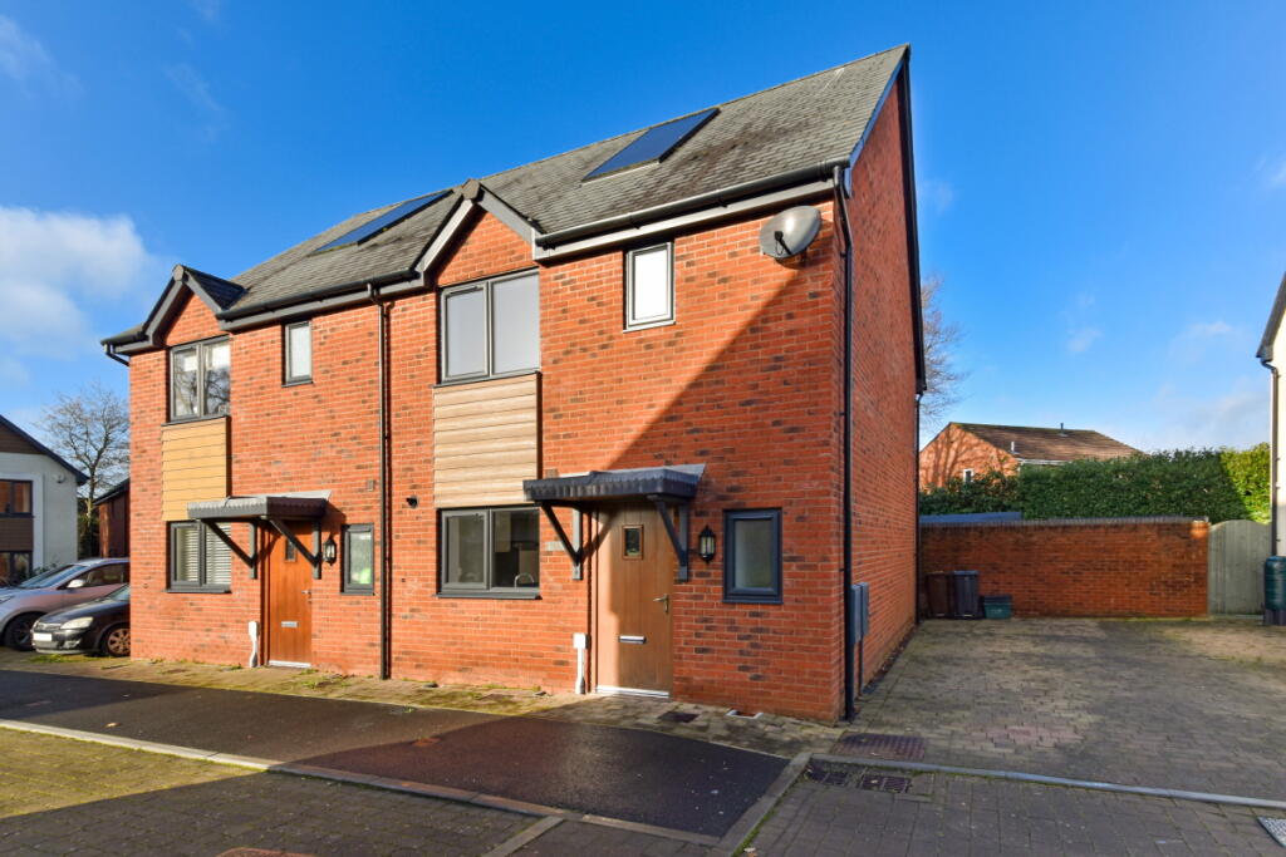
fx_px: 643
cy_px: 428
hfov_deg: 90.0
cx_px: 643
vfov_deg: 67.4
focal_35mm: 18
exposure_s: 1/250
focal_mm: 12
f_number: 8
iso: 180
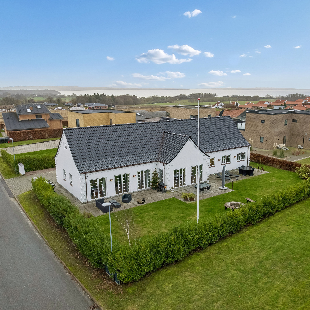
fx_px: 294
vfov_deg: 55.6
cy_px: 155
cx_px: 167
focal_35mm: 29
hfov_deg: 55.6
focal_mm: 8.4
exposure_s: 1/350
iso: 100
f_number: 2.8
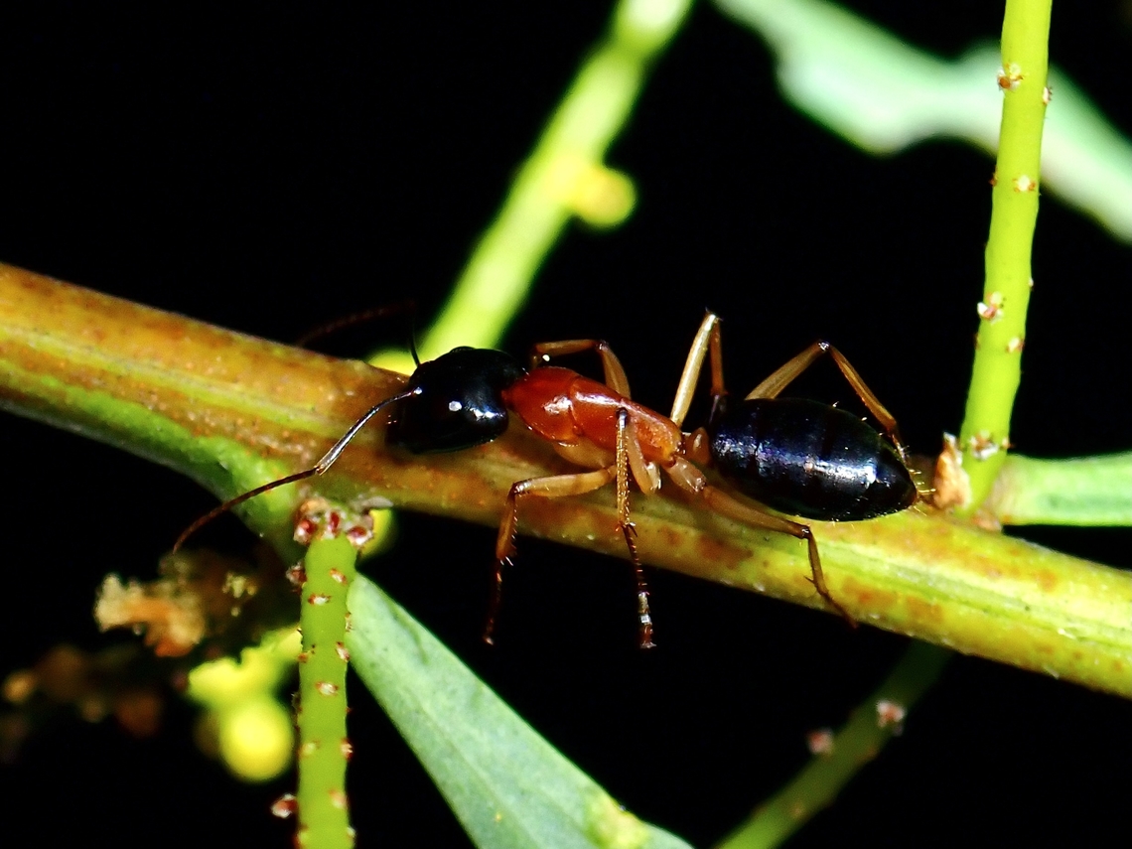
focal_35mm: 100
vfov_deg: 14.8
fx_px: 3270
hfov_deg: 19.6
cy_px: 424
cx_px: 566
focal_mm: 18
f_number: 6.3
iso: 200
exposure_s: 1/200
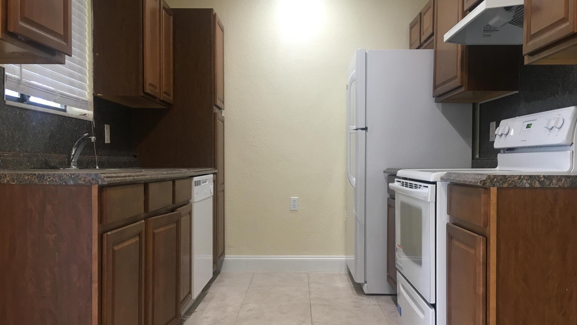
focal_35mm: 32
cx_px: 287
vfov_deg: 36.7
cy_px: 172
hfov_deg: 61.0
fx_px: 490
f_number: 2.2
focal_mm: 4.15
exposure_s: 1/30
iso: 80
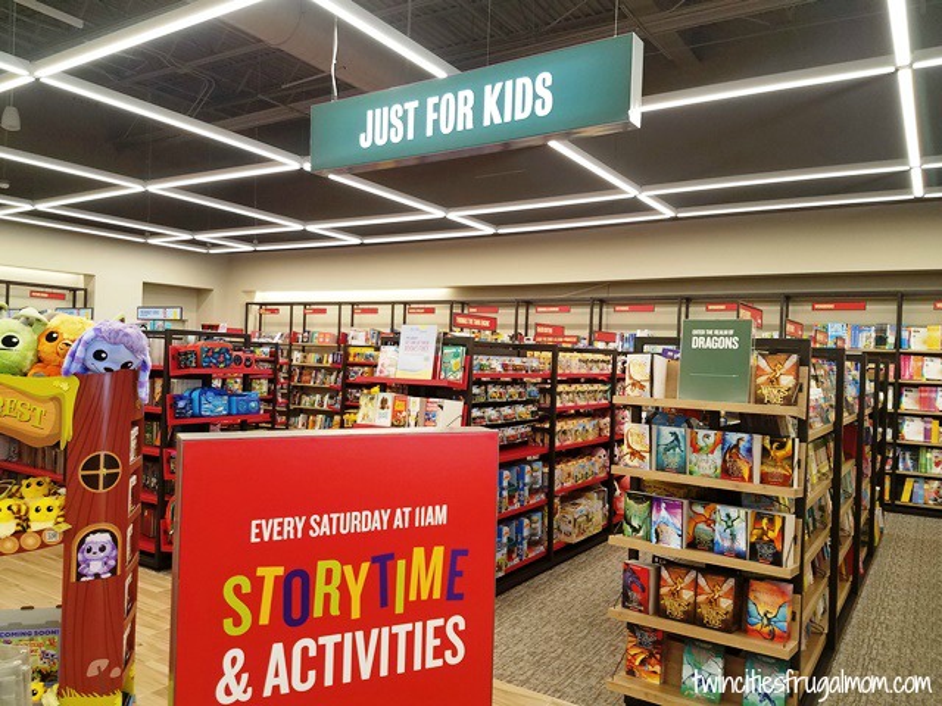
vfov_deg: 53.1
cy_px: 353
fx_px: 708
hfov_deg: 67.3
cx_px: 471
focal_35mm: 26
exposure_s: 1/60
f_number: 1.7
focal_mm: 4.2
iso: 80
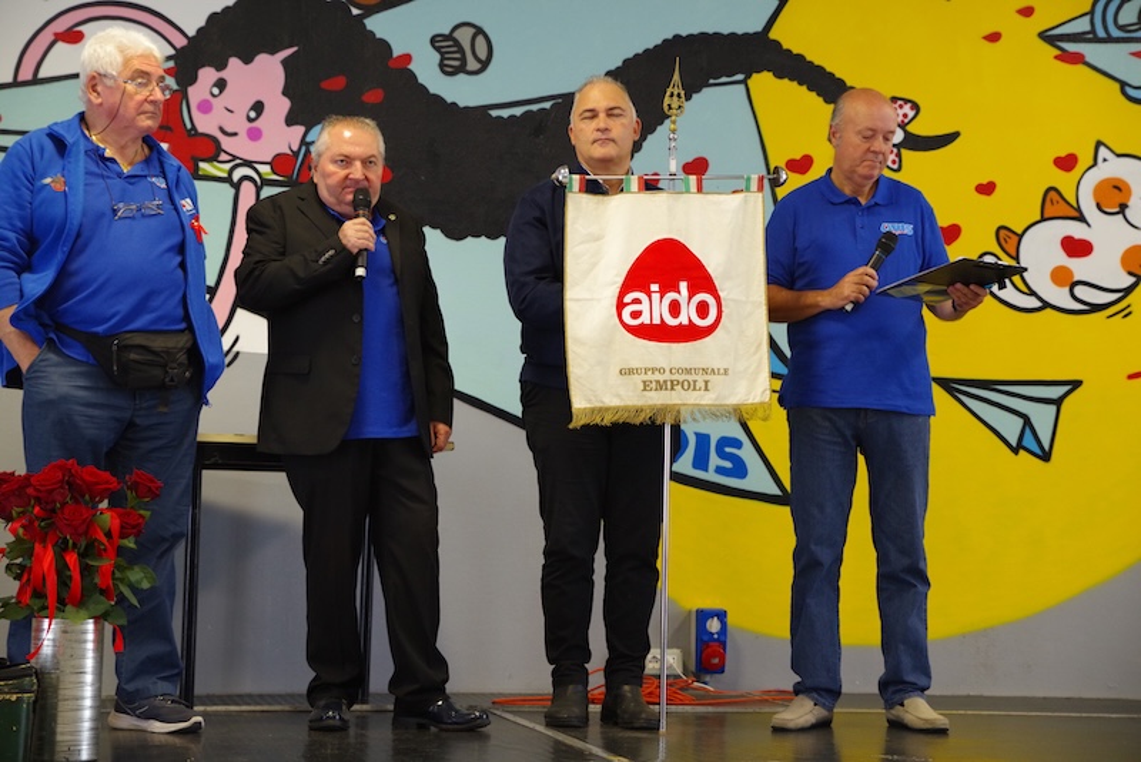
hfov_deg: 28.8
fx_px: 2219
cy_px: 381
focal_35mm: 70
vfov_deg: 19.5
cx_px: 570
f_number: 4.5
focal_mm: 70
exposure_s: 1/80
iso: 3200
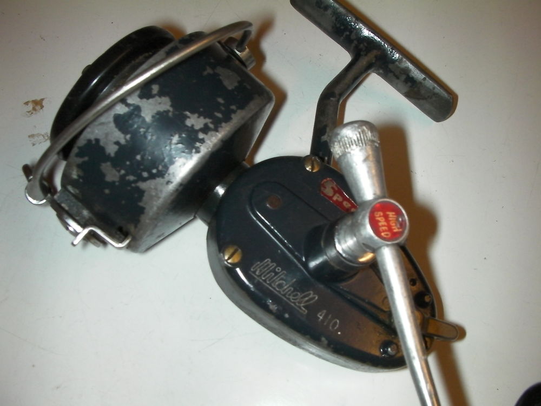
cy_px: 203
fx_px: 594
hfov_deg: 49.0
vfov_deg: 37.7
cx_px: 270
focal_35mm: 38
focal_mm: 6.3
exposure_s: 1/30
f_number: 5.6
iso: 200
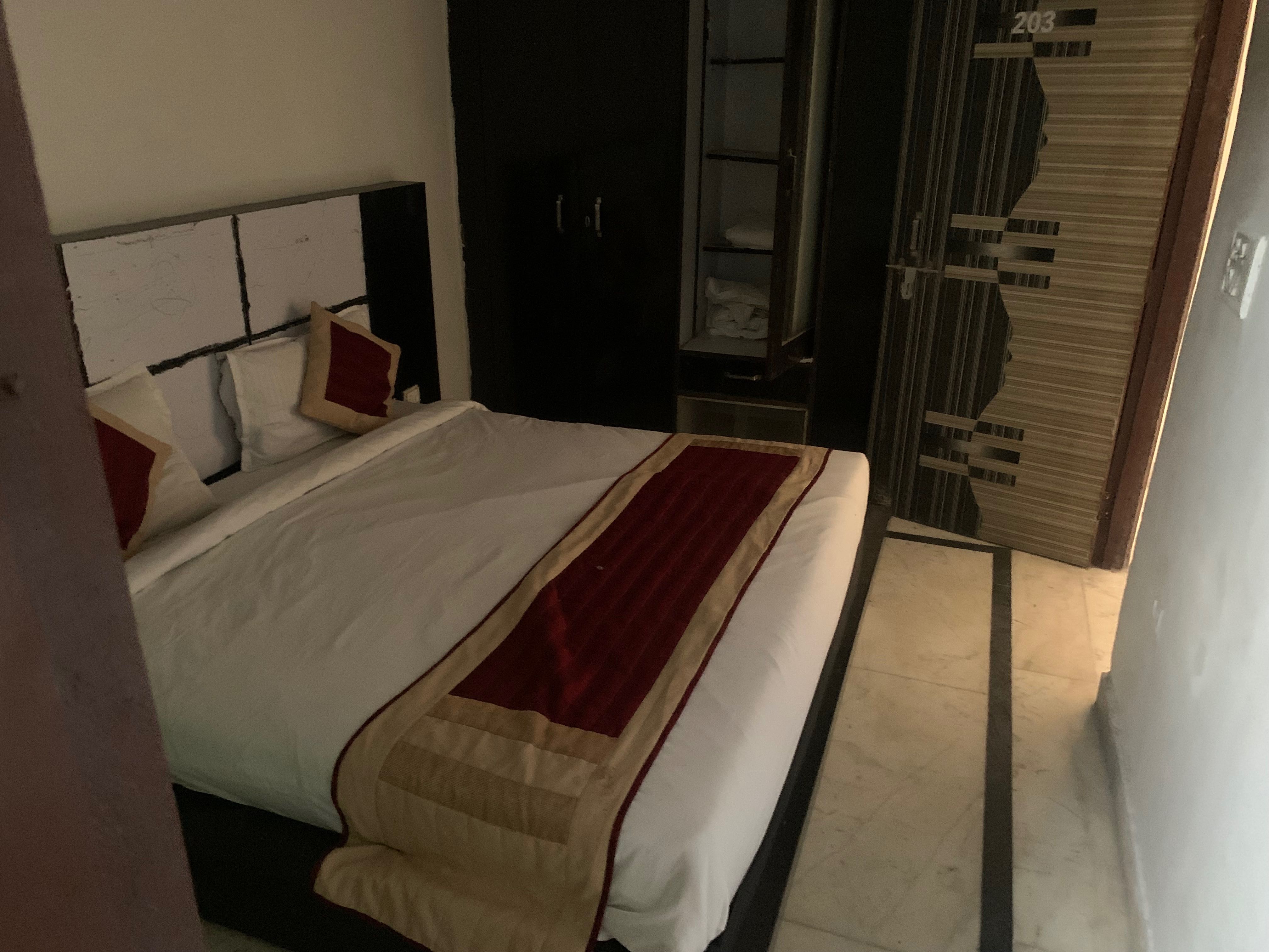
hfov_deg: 67.3
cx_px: 634
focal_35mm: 26
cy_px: 476
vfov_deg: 53.1
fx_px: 953
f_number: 1.8
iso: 800
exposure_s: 1/19
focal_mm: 4.25
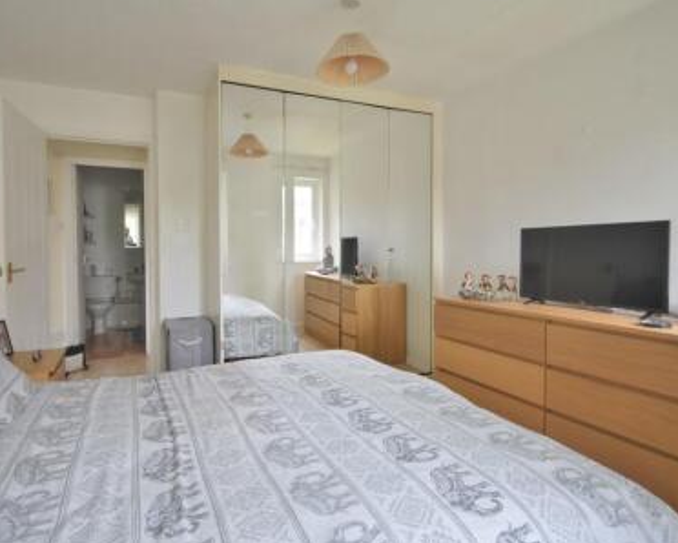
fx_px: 361
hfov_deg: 86.0
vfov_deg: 73.8
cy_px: 260
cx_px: 301
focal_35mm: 18
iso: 400
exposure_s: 1/80
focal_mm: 10
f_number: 4.5
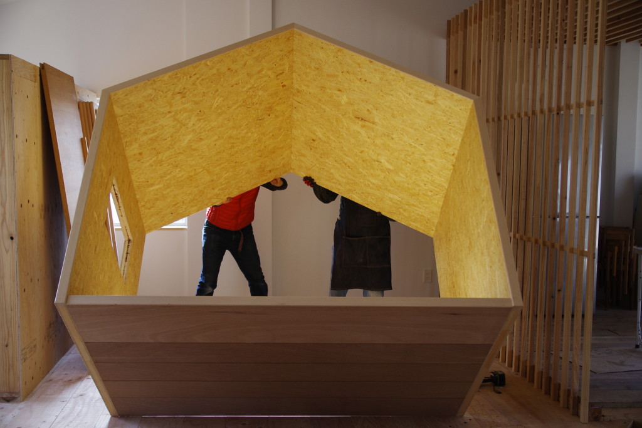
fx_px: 749
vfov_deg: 31.9
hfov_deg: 46.4
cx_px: 321
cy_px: 214
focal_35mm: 42
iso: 200
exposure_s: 1/200
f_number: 3.2
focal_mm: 28
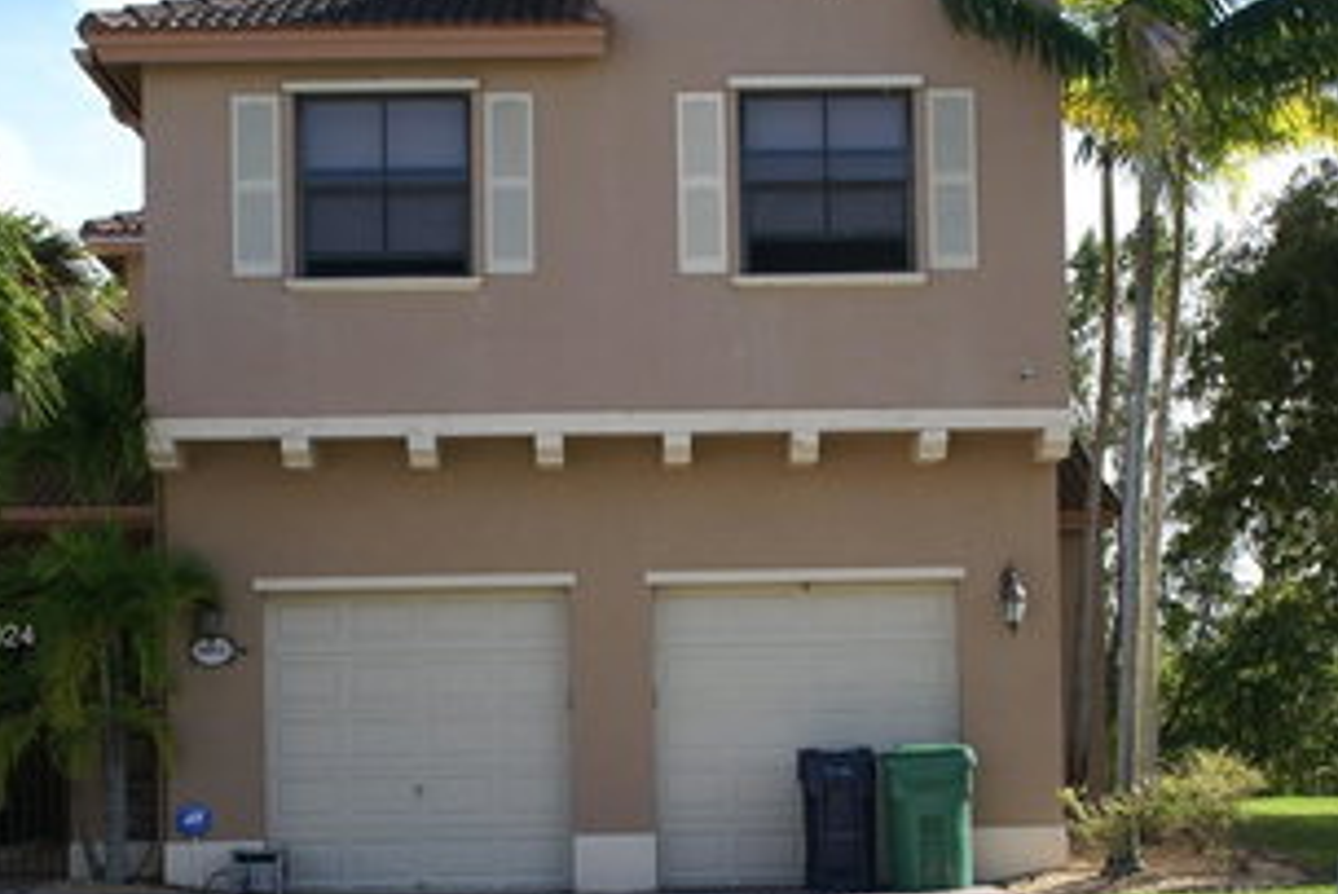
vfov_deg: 19.1
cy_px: 639
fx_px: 2640
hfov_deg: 28.4
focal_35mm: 71
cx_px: 669
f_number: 5.6
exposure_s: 1/250
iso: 100
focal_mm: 30
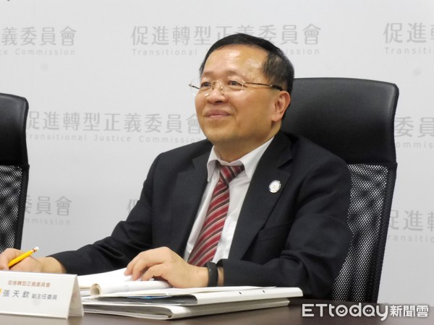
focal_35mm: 122
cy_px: 162
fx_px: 1530
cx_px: 217
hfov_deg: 16.1
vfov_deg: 12.1
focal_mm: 21.8
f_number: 8
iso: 800
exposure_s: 1/30
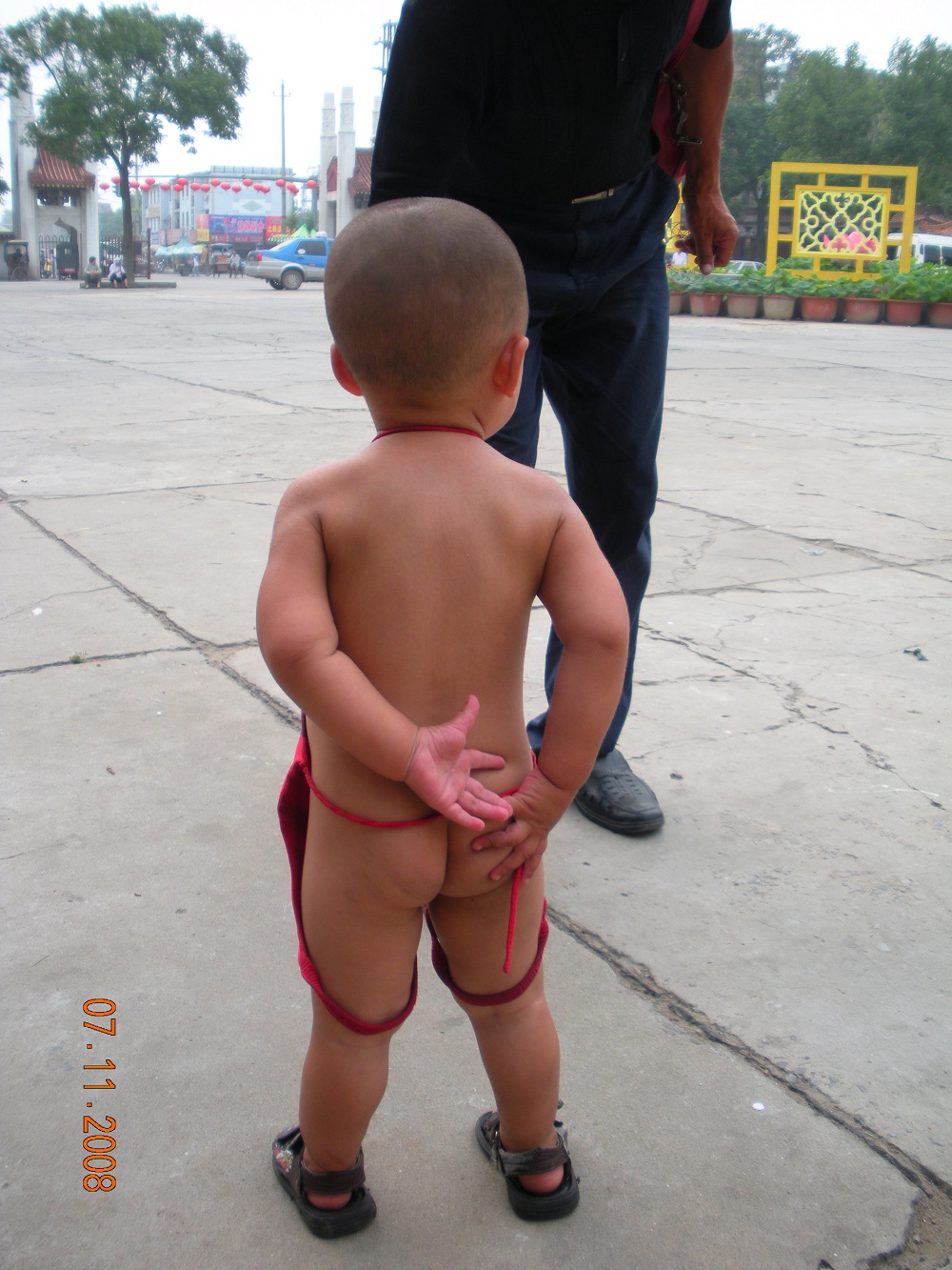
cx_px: 476
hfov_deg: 39.7
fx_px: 1320
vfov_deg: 51.4
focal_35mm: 36
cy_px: 635
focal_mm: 6.3
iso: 64
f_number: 3.5
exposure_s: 1/224
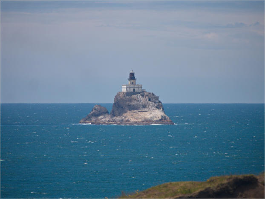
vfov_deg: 2.5
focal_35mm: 600
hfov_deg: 3.3
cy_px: 100
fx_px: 4595
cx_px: 132
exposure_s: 1/1300
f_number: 6.3
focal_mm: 300
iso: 200
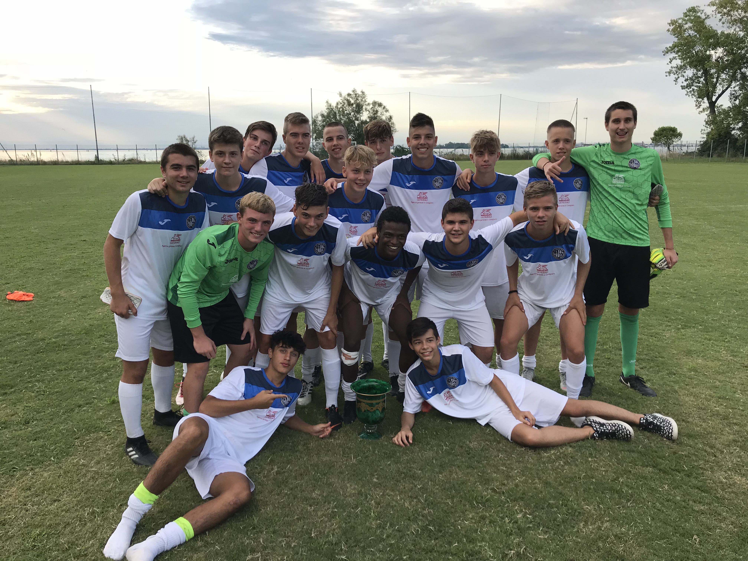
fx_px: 605
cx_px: 374
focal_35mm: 28
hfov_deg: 63.4
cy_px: 280
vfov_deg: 49.7
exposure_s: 1/486
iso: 20
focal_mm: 3.99
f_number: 1.8
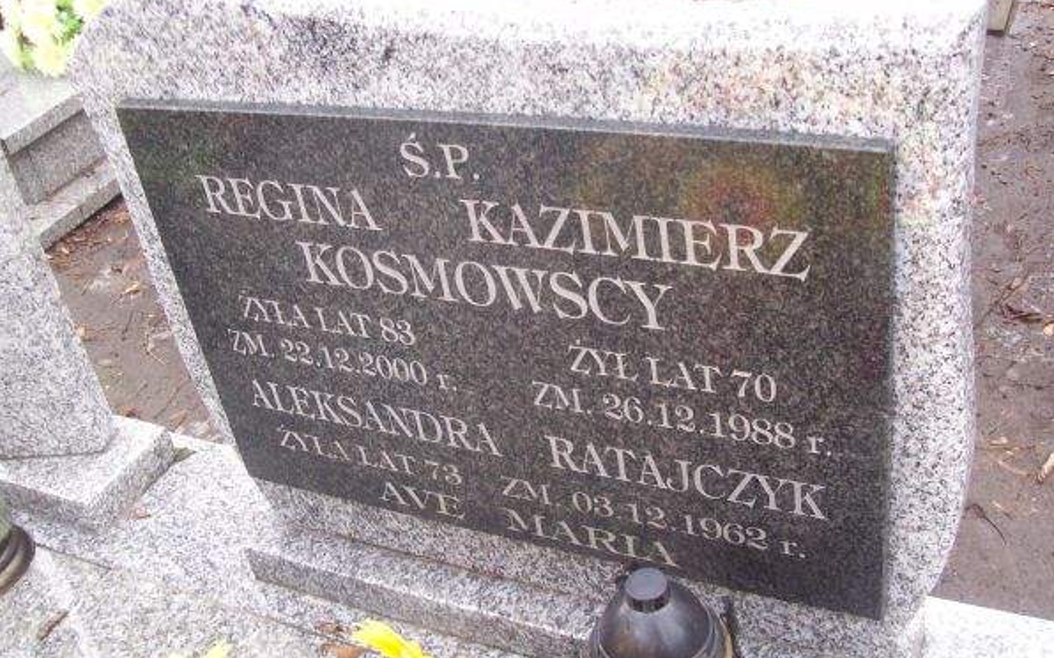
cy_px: 294
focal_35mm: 41
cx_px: 534
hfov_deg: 48.2
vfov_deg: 31.2
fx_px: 1177
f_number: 2.7
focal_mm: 6
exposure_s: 1/116
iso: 200
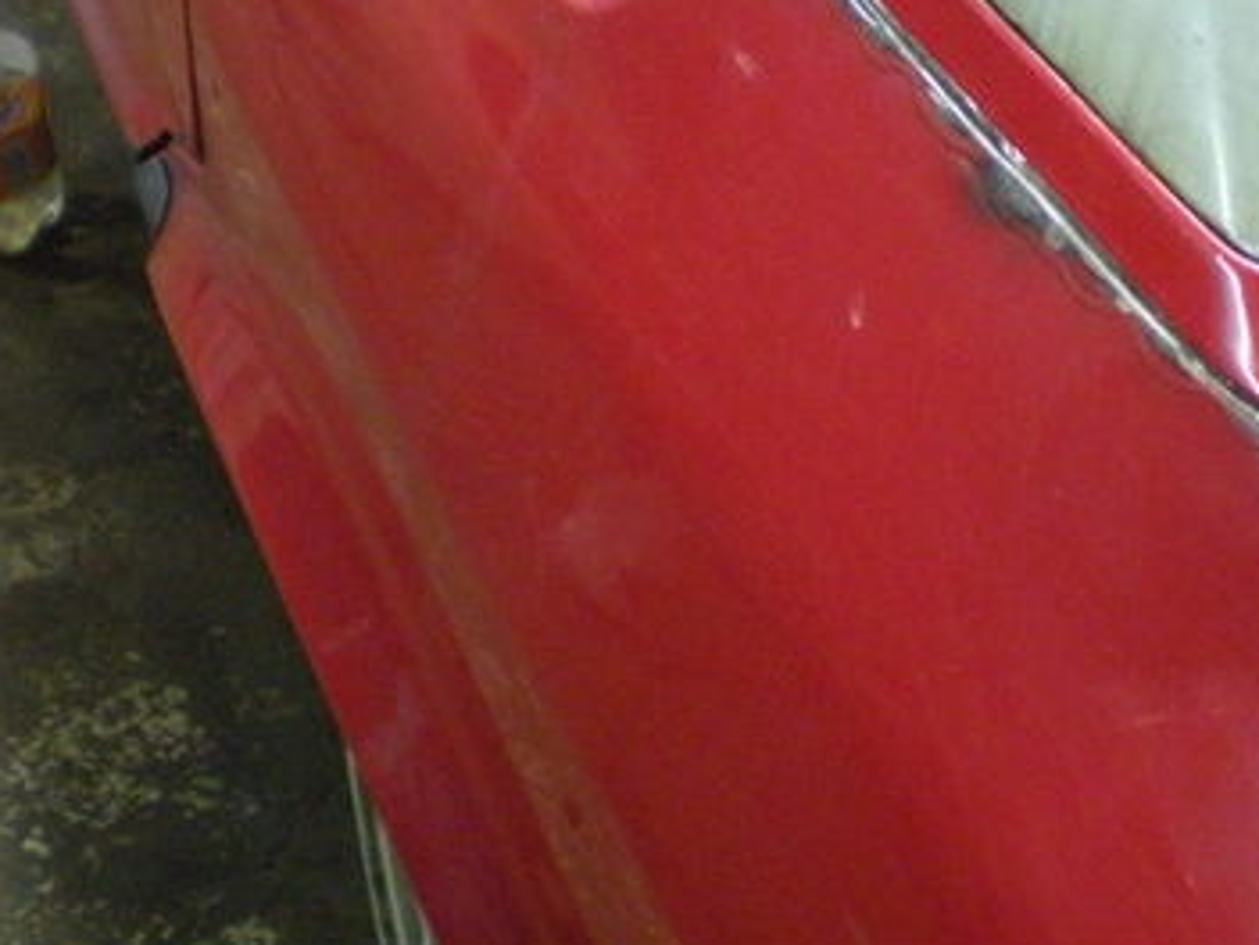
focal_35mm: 69
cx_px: 912
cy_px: 193
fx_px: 2510
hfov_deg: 27.8
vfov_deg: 21.1
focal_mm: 6.3
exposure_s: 1/8
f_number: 3.1
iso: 584
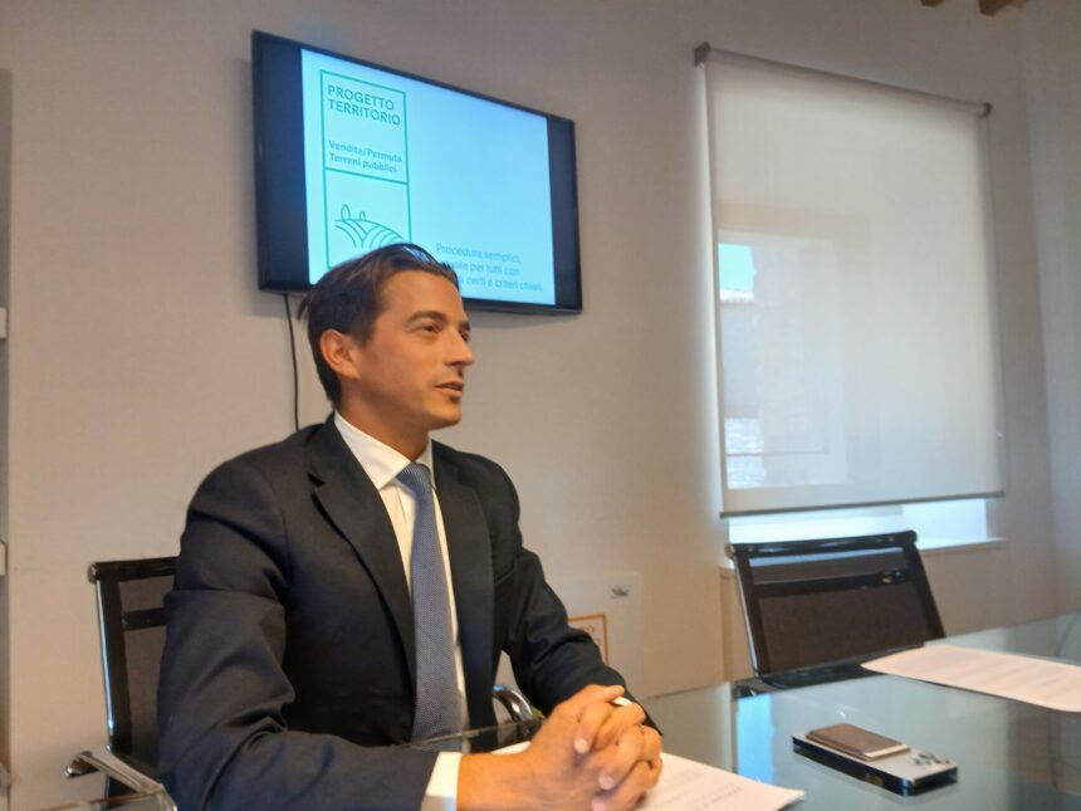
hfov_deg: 67.3
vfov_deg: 53.1
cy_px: 406
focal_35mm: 26
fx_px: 812
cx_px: 540
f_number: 1.8
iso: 250
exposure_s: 1/50
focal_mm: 3.98
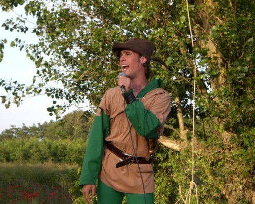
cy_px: 103
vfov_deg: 12.9
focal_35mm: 120
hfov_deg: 16.0
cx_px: 122
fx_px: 906
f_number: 5.9
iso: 100
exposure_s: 1/125
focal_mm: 18.9
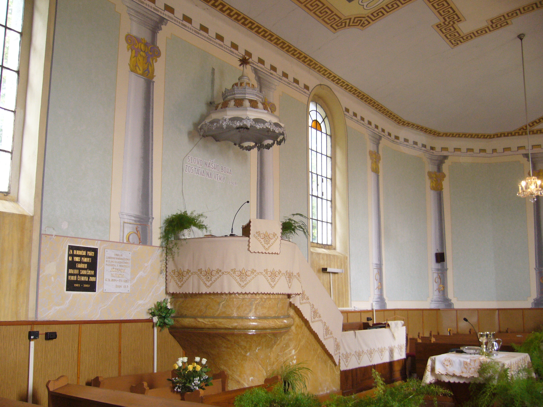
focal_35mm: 35
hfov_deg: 52.6
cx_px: 272
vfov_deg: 40.7
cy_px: 204
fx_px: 549
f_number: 2.8
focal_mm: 5.8
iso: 160
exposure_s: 1/30
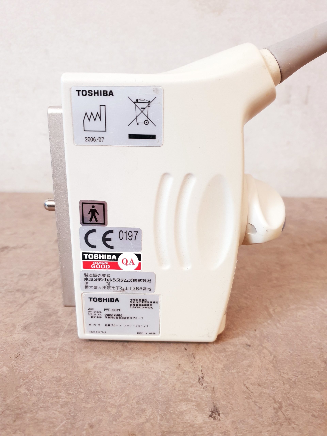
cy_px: 218
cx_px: 164
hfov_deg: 53.1
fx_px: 327
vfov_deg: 67.3
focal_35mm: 26
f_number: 1.5
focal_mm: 4.3
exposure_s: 1/50
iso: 200
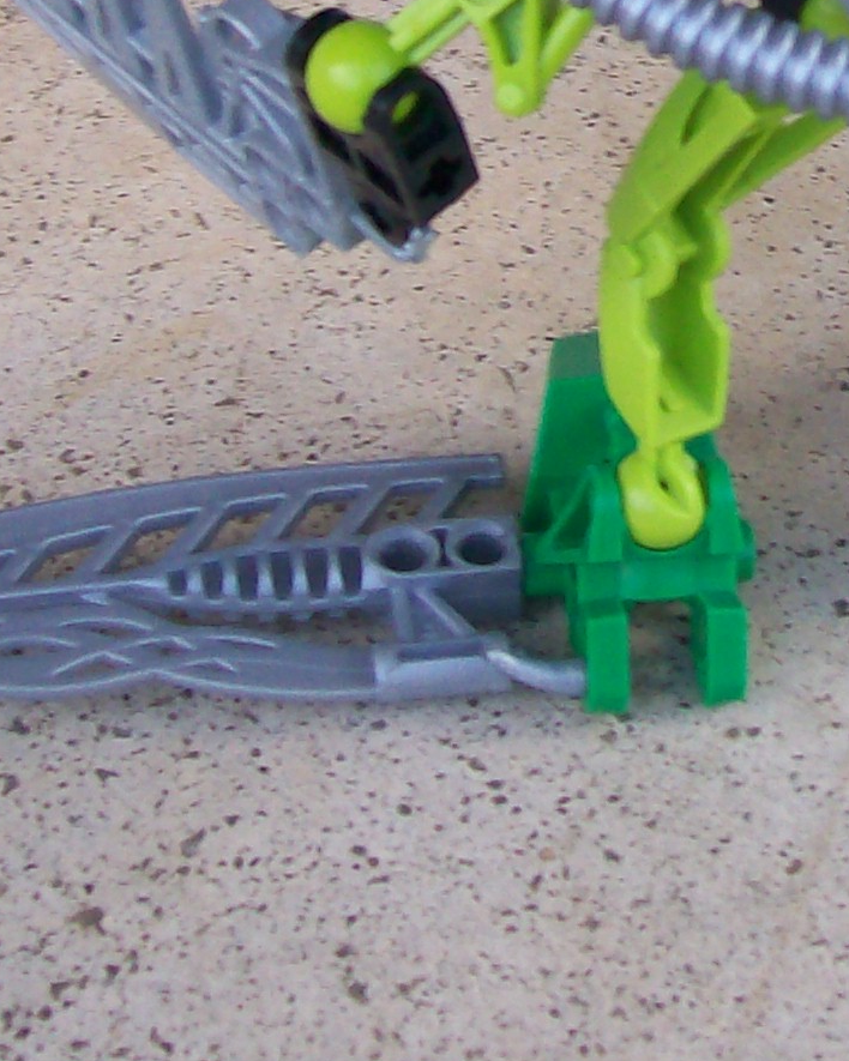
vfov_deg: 16.5
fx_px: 3549
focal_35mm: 113
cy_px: -83
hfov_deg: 13.3
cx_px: 1006
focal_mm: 6
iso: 80
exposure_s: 1/70.1
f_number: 2.7
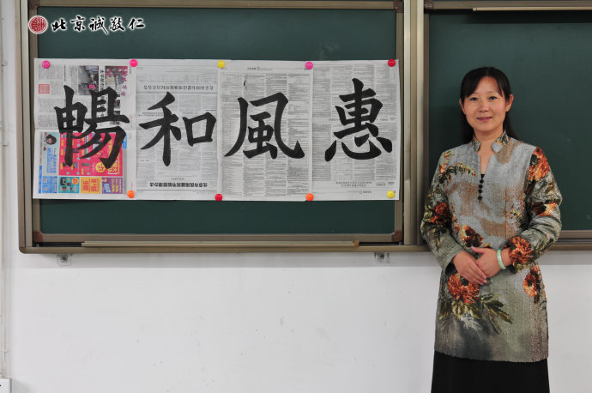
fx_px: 887
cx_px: 296
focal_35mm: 54
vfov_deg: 25.0
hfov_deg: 36.9
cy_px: 196
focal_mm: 36
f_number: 4.5
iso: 250
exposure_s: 1/25
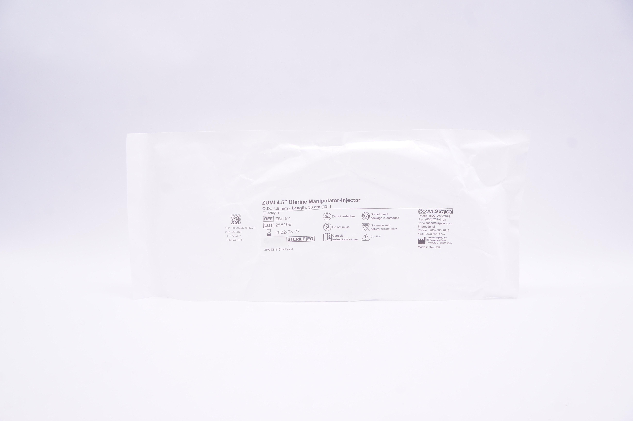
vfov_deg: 47.8
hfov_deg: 67.4
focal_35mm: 27
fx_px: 474
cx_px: 316
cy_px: 210
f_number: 9
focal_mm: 18
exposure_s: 1/25
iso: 400
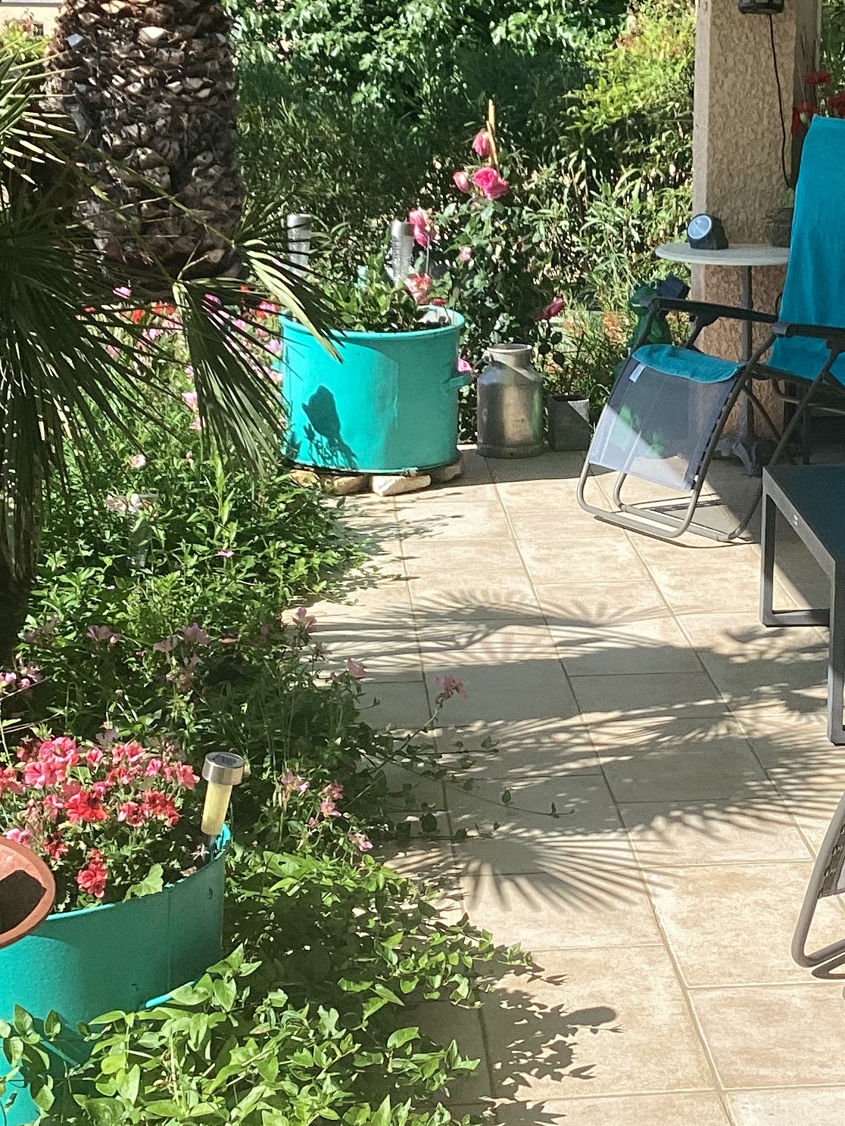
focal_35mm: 68
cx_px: 578
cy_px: 467
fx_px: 2213
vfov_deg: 28.5
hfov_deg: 21.5
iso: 25
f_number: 2.4
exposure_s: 1/646
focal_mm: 3.3
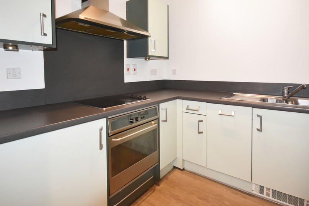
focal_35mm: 19
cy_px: 78
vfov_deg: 63.7
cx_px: 166
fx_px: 163
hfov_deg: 86.8
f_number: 4
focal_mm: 10
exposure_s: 1/60
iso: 1400
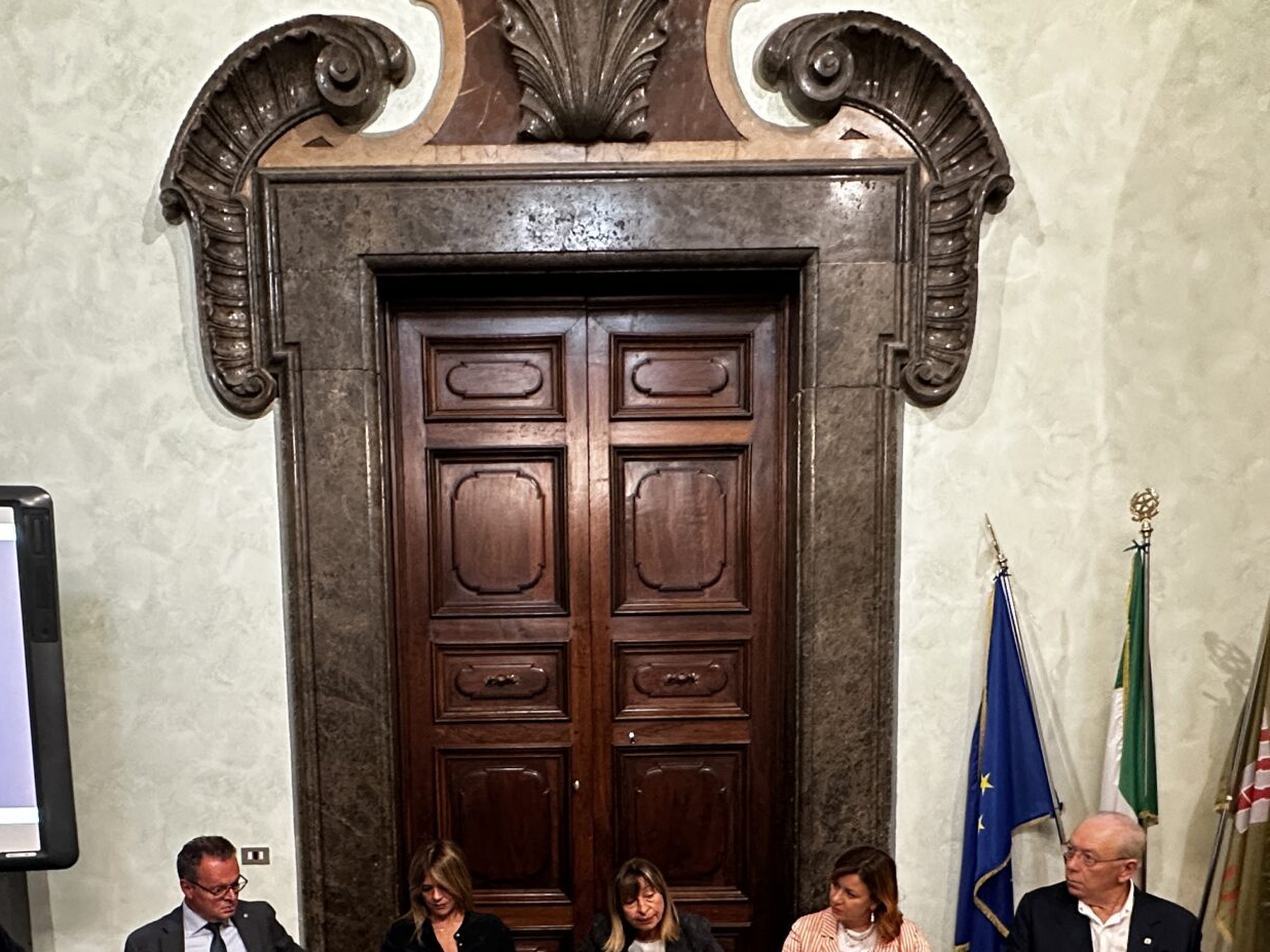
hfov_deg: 61.5
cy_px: 835
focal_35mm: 29
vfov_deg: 44.4
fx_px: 1064
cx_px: 563
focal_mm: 2.22
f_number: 2.2
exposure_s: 1/50
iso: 500
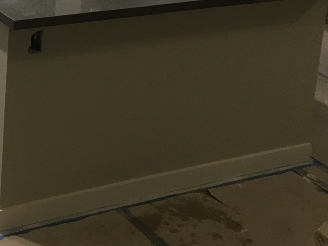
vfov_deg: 17.5
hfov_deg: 22.8
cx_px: -62
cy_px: -75
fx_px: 749
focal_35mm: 79
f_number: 2.2
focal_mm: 4.15
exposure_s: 1/30
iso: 100
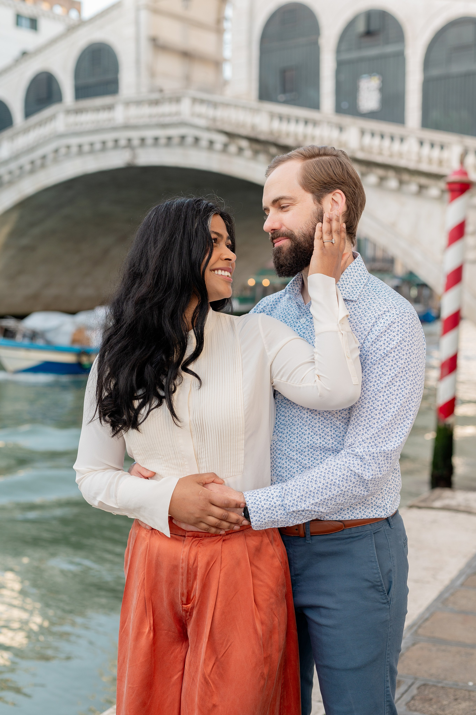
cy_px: 358
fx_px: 993
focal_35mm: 50
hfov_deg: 27.0
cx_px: 238
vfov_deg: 39.6
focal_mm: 50
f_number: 3.5
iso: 250
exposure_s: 1/400
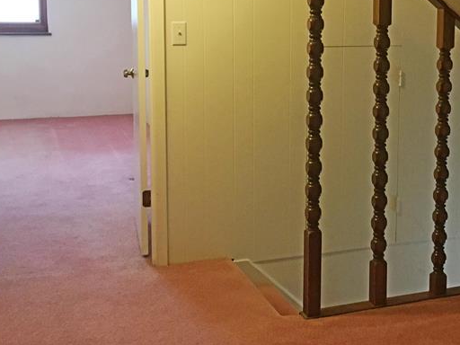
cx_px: 376
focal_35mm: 58
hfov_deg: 32.2
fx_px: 771
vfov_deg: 25.0
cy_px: 102
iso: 160
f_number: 2.2
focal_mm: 4.15
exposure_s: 1/30
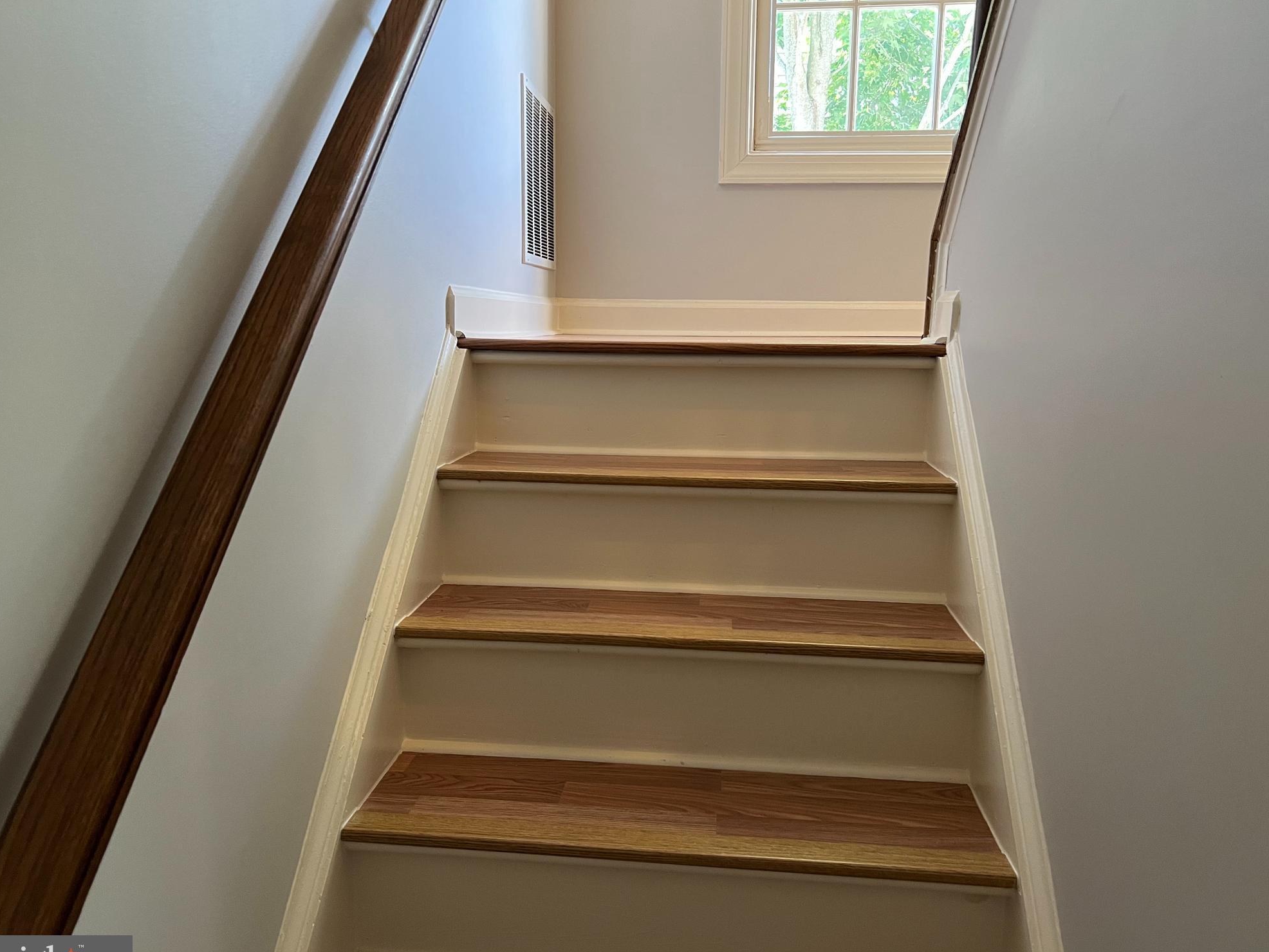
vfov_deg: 51.3
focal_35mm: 27
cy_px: 494
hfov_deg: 65.3
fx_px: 990
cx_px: 631
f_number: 1.5
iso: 250
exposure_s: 1/60
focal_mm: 5.7
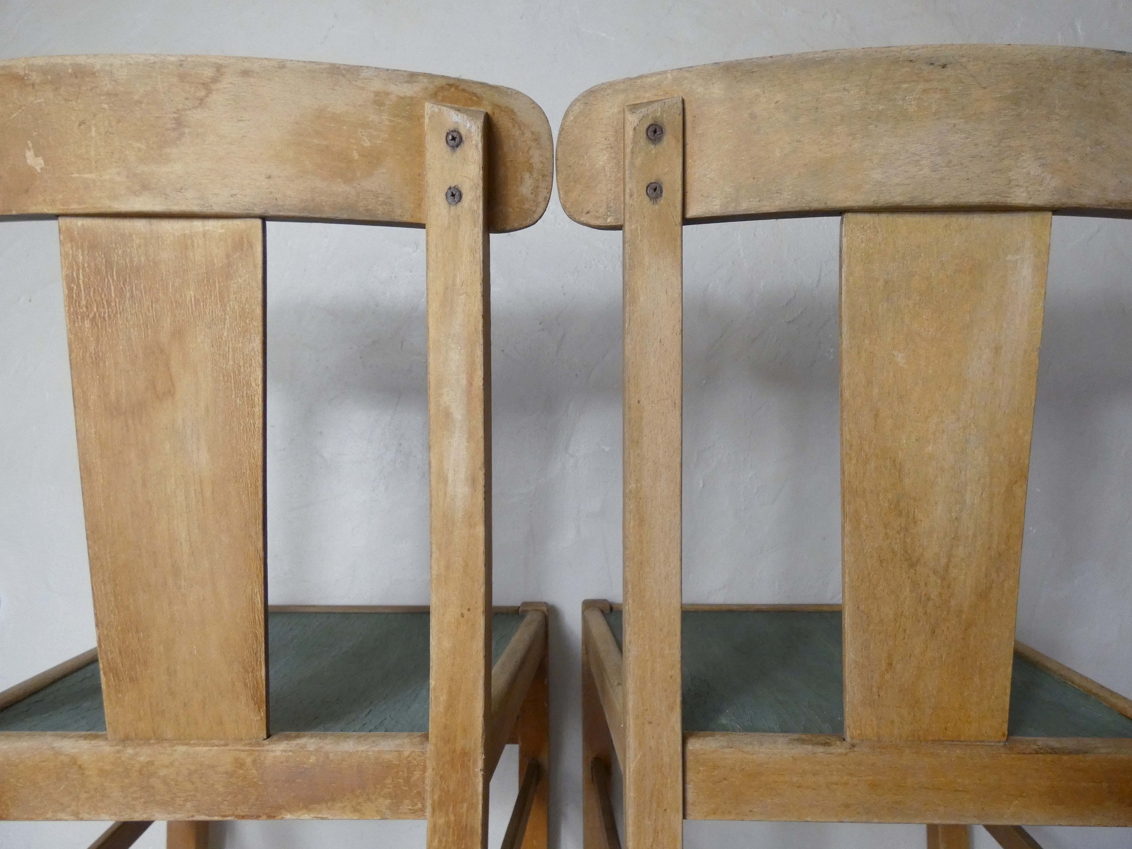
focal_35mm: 20
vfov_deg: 66.0
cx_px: 566
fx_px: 654
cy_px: 424
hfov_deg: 81.8
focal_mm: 3.6
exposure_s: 1/60
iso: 250
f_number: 2.8
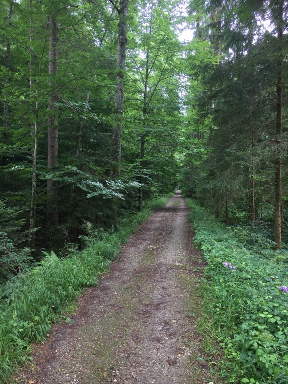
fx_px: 322
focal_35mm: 29
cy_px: 192
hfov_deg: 48.2
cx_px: 144
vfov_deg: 61.7
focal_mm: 4.15
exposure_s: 1/100
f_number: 2.2
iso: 25
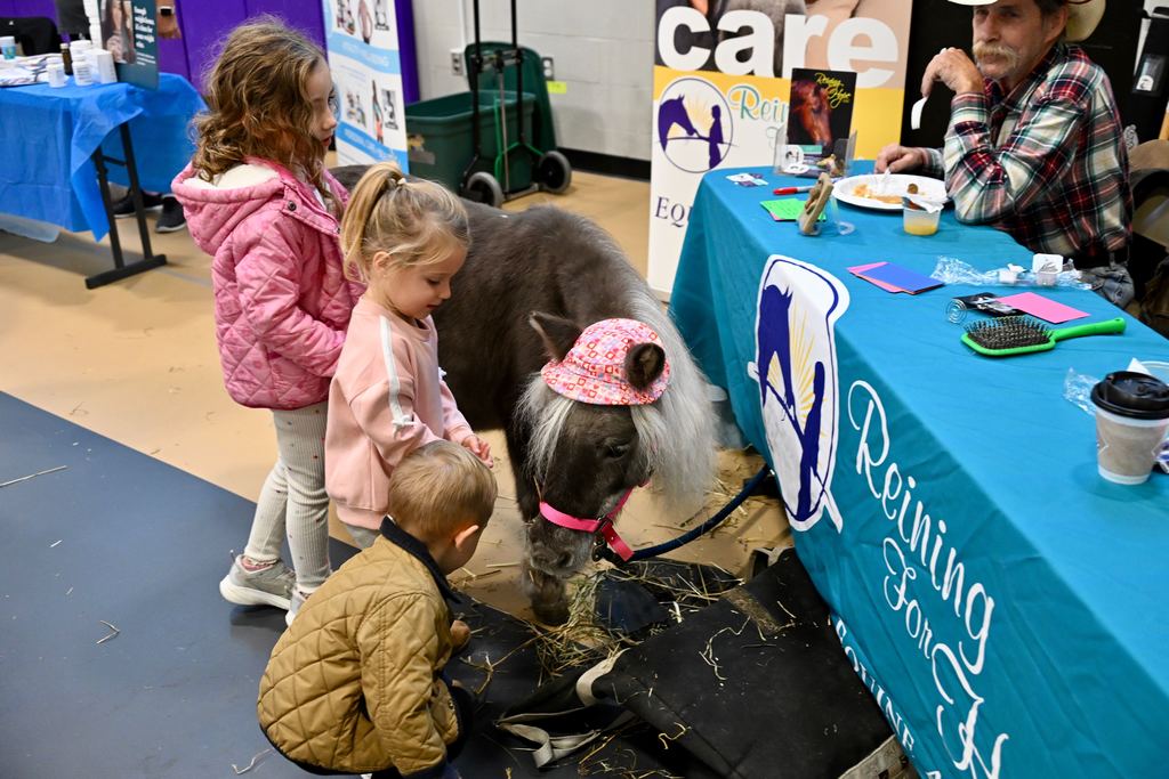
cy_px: 390
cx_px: 584
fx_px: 1202
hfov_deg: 51.9
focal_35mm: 37
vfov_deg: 36.0
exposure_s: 1/125
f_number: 5
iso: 3200
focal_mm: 37
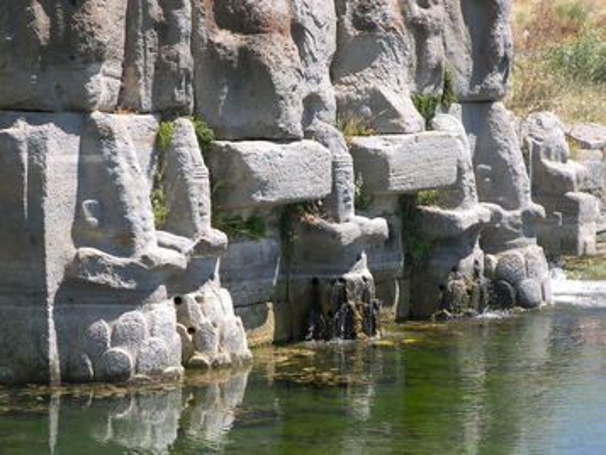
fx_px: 2312
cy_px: 228
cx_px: 303
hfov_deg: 14.9
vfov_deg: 11.2
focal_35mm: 132
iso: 50
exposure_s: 1/250
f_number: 4
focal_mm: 27.8
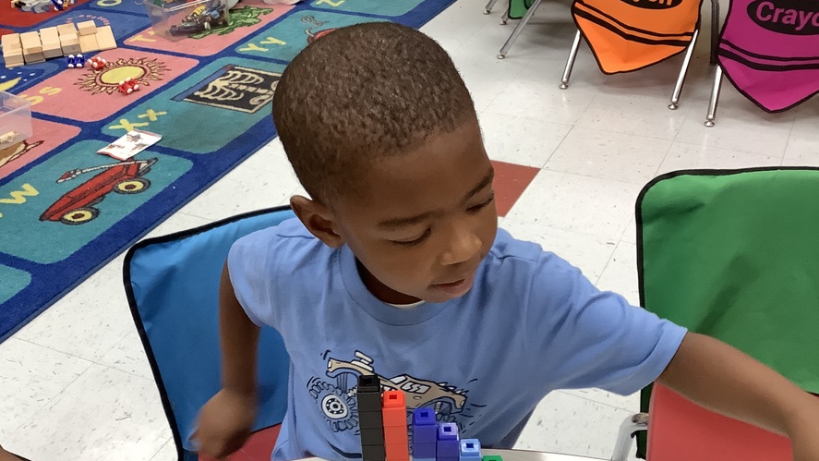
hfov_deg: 51.6
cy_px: 322
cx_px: 378
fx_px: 847
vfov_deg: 30.1
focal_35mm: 39
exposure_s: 1/60
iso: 125
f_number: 2.4
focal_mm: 3.3
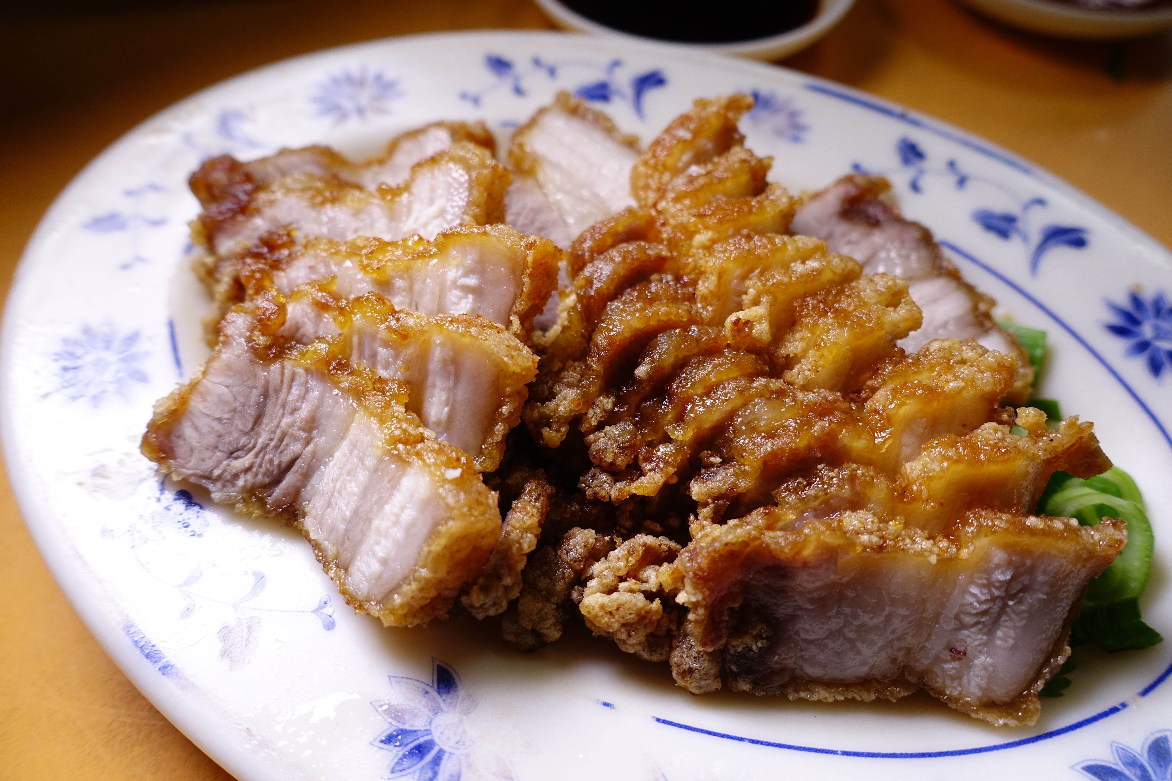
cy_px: 390
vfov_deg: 53.1
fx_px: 781
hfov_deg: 73.7
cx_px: 586
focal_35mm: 24
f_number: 2.8
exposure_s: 1/100
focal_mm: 8.8
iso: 125
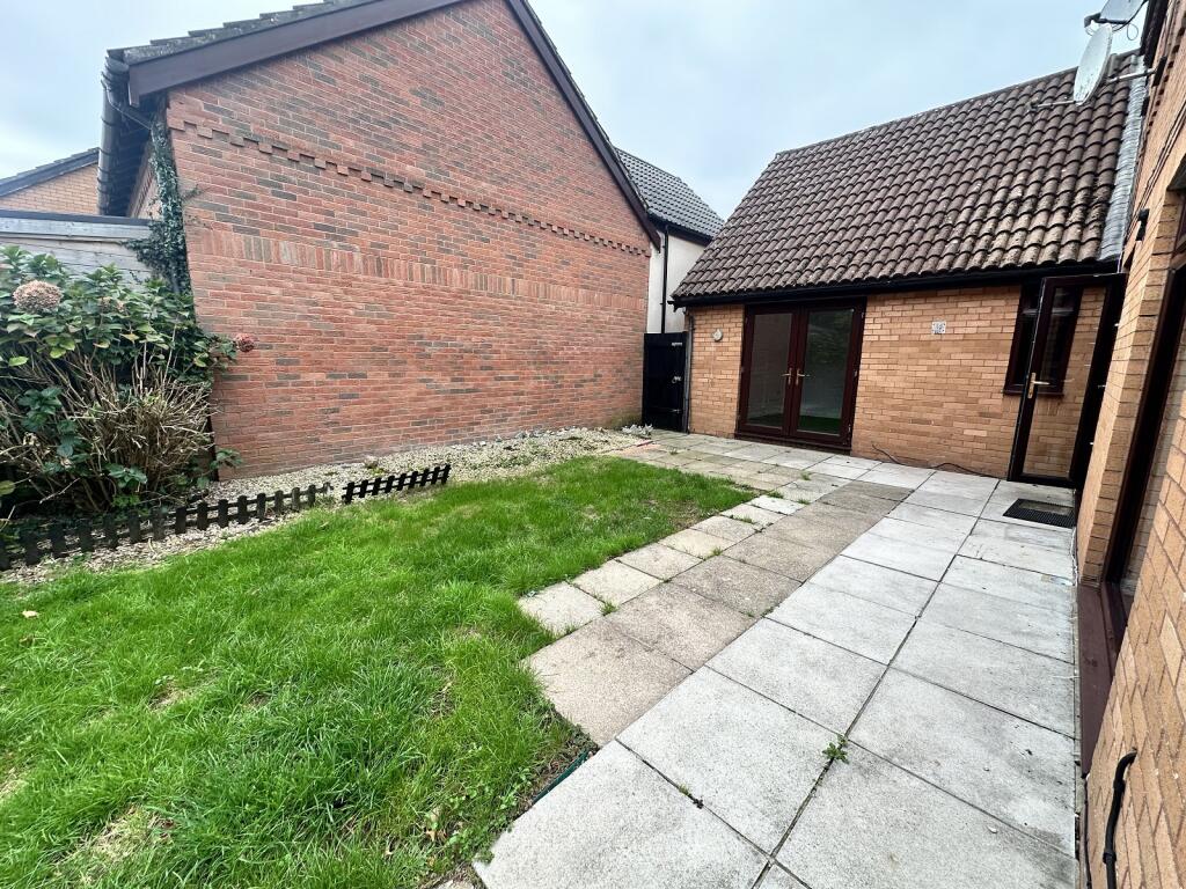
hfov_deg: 102.1
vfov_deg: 85.7
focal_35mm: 14
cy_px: 444
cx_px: 593
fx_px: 480
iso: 40
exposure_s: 1/263
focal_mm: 2.22
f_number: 2.2
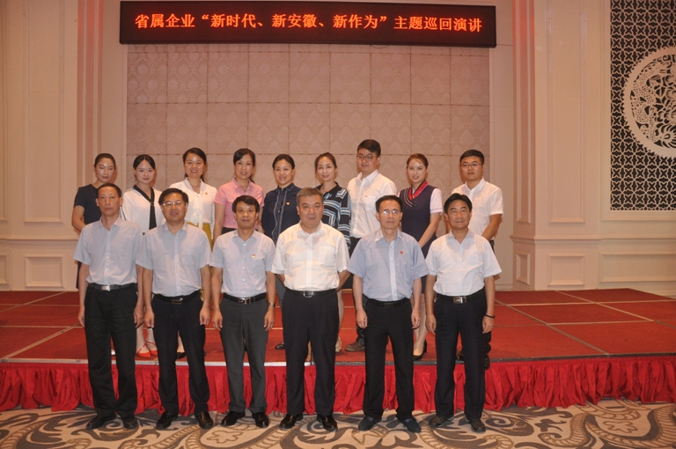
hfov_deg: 67.4
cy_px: 224
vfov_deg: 47.8
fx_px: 506
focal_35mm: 27
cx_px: 338
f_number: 3.5
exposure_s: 1/60
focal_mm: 18
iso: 800
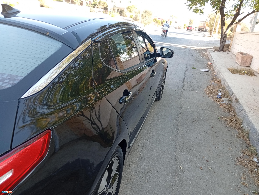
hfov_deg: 65.2
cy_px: 98
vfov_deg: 51.5
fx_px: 202
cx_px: 130
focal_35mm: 27
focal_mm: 3.98
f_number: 1.8
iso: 56
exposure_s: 1/50
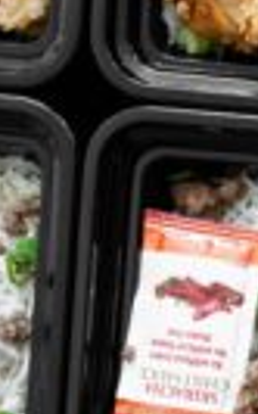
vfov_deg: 11.4
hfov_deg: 6.5
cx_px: 774
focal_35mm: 183
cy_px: 397
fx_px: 2061
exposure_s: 1/250
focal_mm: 35
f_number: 10
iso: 12800
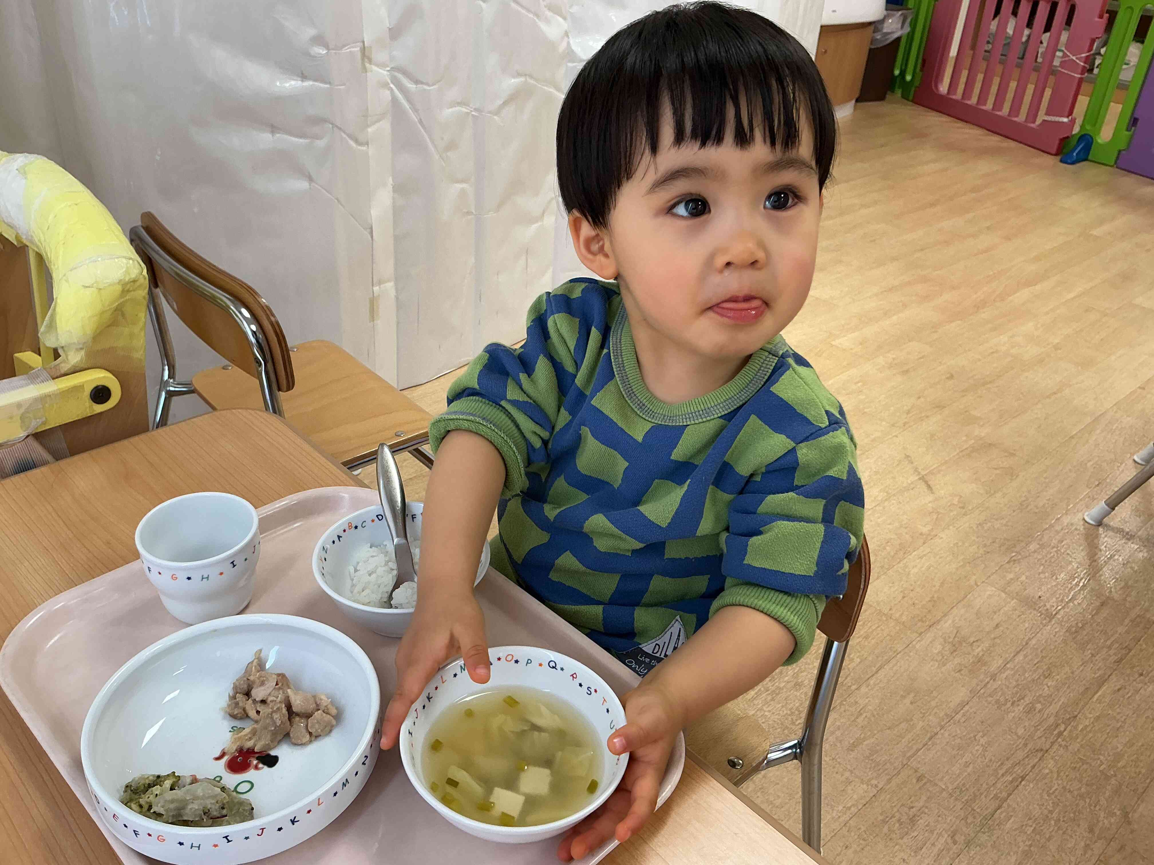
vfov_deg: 48.2
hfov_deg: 61.7
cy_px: 432
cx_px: 577
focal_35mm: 29
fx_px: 967
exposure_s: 1/120
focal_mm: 3
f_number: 1.8
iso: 32
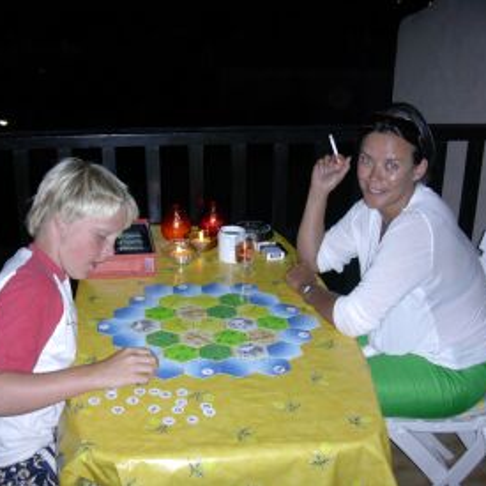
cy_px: 242
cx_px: 189
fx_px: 699
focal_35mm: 44
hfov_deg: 38.2
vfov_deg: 38.3
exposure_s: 1/64
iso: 70
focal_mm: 5.6
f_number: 2.7
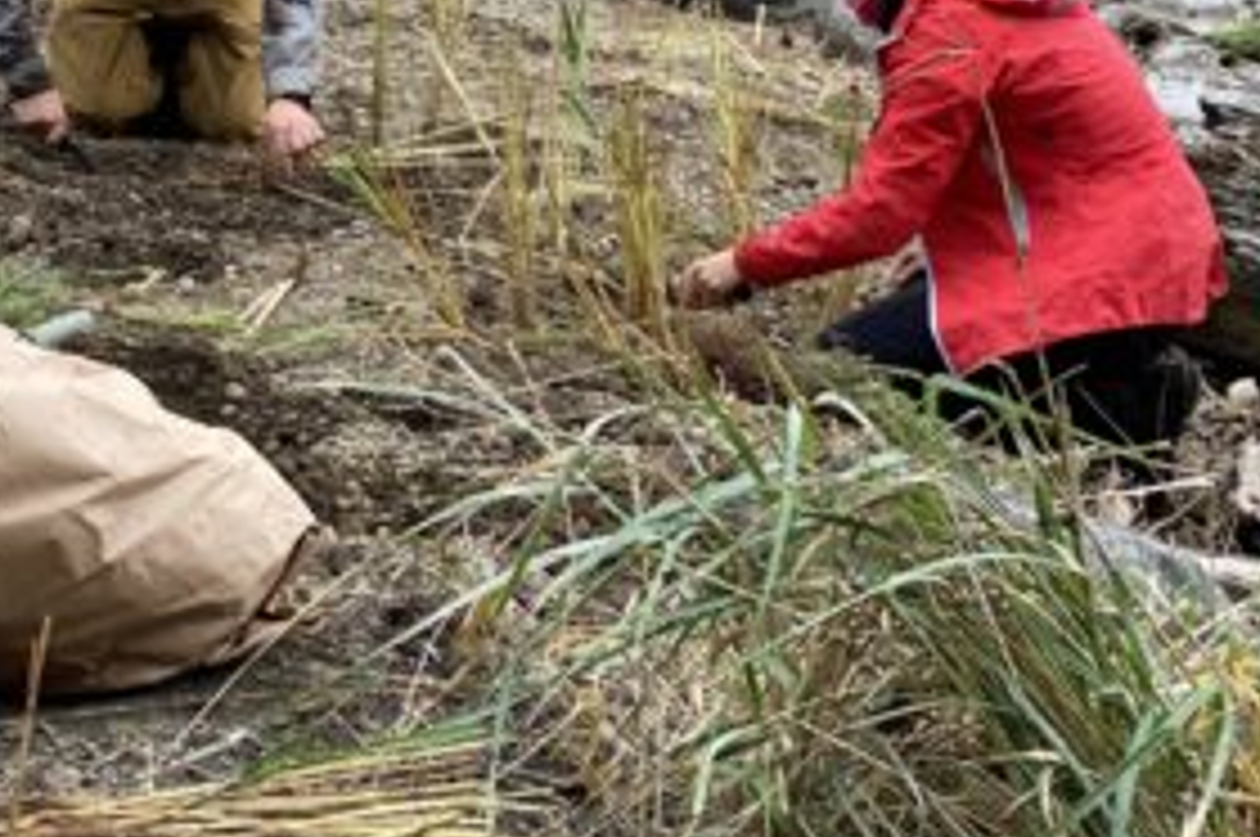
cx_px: 243
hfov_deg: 17.5
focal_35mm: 116
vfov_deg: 11.6
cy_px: -99
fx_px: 4055
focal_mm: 6
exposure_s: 1/122
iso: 50
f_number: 2
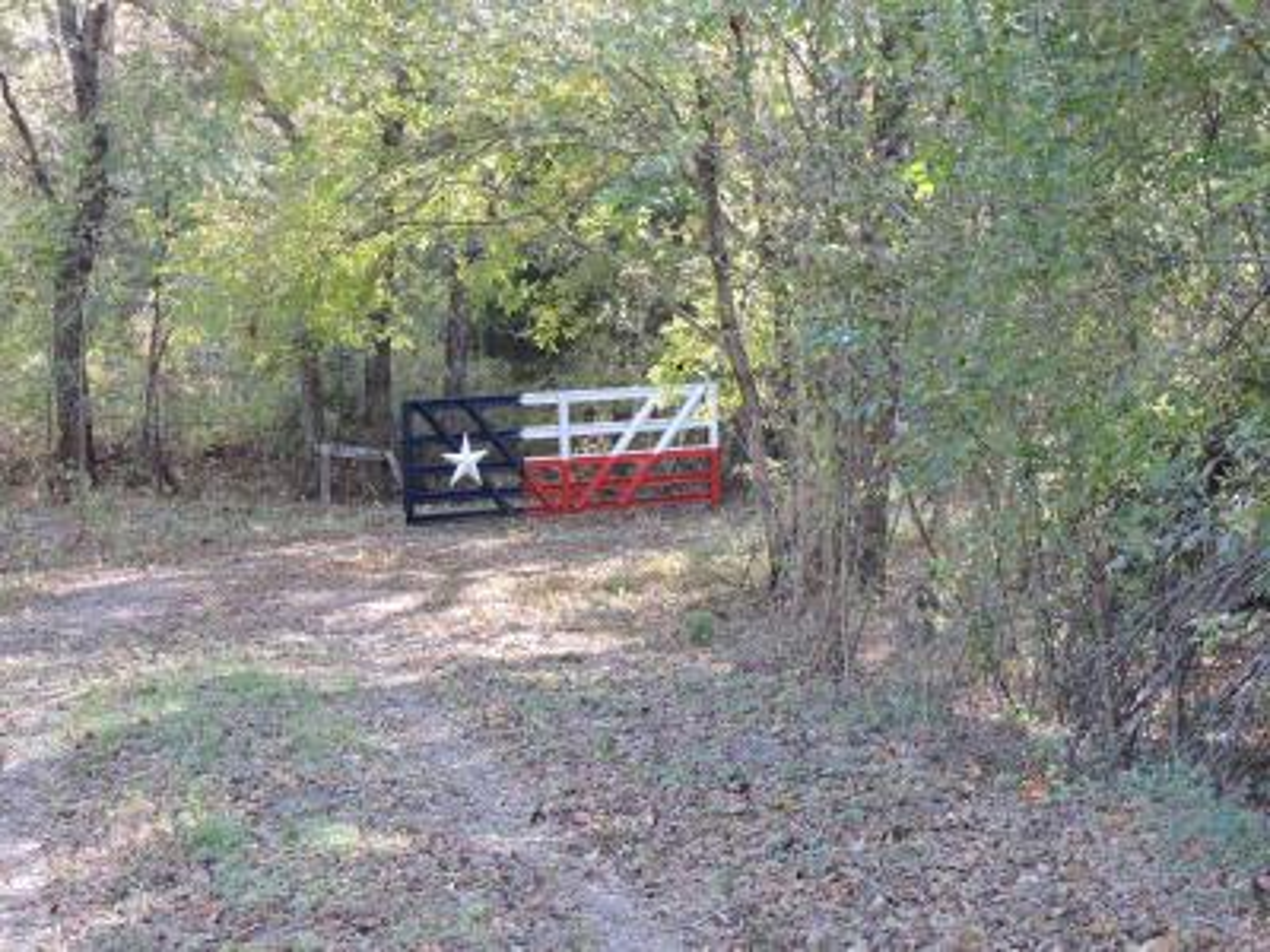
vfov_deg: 14.1
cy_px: 476
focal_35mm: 105
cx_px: 635
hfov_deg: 18.7
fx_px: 3852
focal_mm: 18.8
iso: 280
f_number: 4.8
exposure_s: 1/60
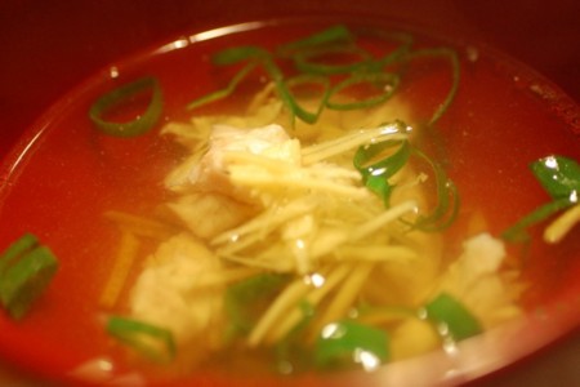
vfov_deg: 18.2
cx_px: 290
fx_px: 1208
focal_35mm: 75
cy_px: 194
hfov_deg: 27.0
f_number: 2.8
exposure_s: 1/25
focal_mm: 50
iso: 1600
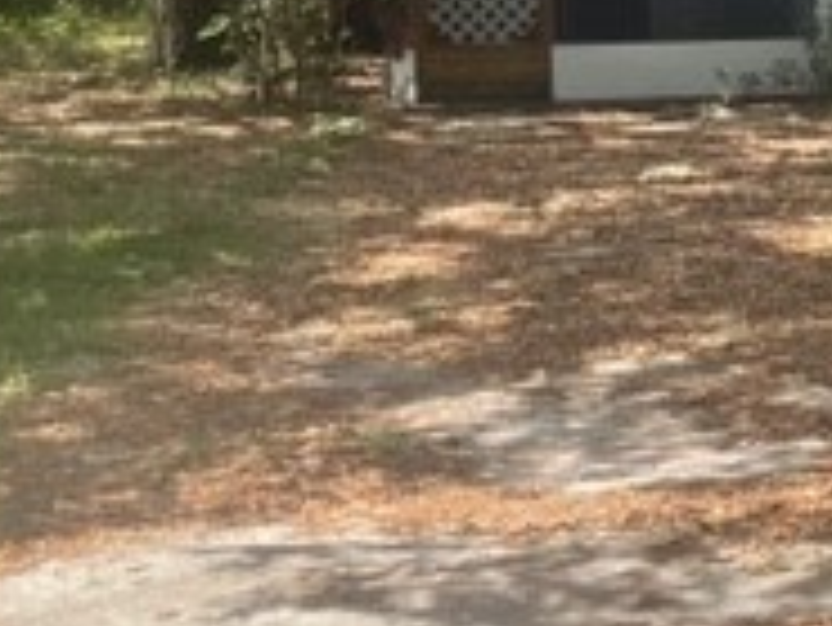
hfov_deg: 19.6
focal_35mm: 90
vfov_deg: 16.2
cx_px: 1156
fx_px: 2165
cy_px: 72
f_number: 1.6
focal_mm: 5.1
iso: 32
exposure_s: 1/1003
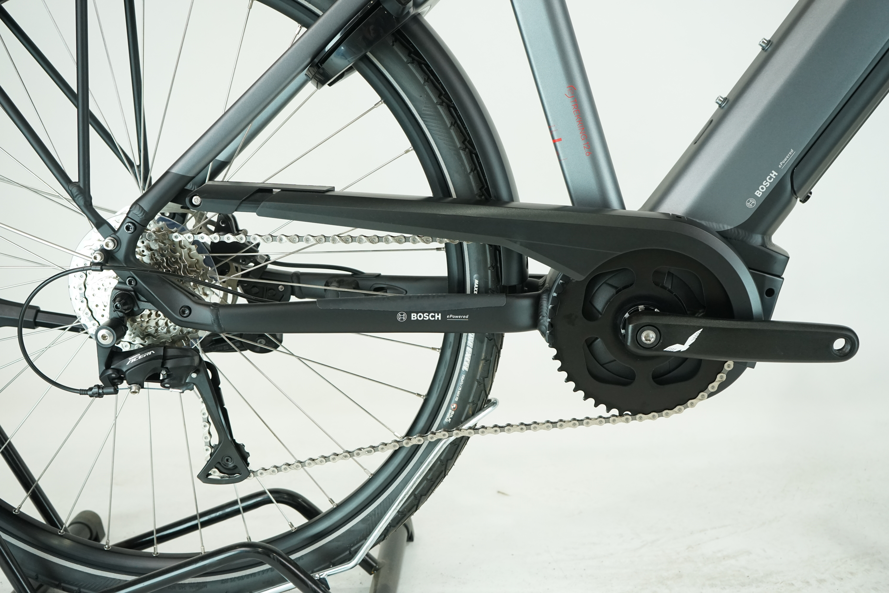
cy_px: 296
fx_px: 988
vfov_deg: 33.4
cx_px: 444
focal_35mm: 40
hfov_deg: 48.5
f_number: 5.6
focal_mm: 40
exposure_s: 1/200
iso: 1600
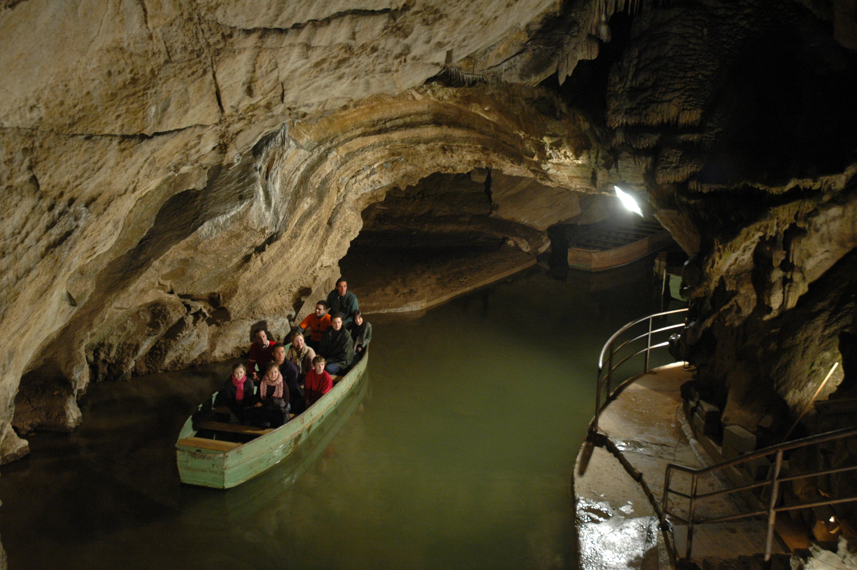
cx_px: 428
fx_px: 963
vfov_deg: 33.0
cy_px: 285
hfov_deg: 48.0
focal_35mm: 40
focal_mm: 27
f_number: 5.6
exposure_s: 1/4
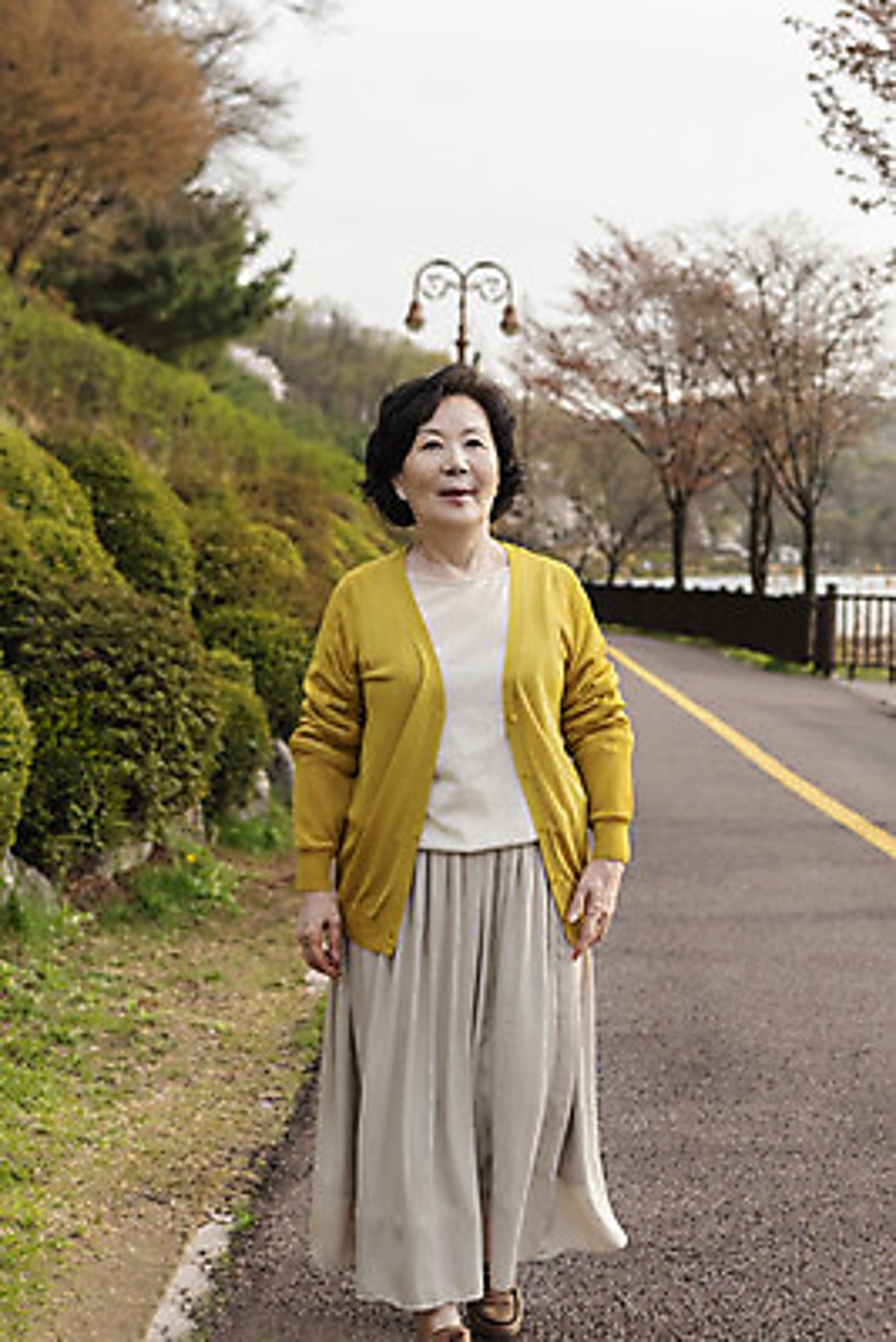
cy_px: 671
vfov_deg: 55.8
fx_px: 1268
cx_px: 448
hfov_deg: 38.9
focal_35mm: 34
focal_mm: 34
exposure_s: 1/2500
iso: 400
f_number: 2.8
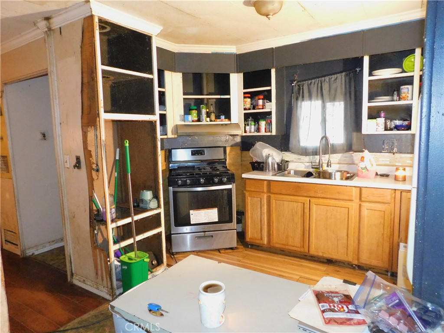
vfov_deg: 58.9
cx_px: 222
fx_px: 295
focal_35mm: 23
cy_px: 166
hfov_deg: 73.9
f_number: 3
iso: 800
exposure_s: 1/5
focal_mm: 4
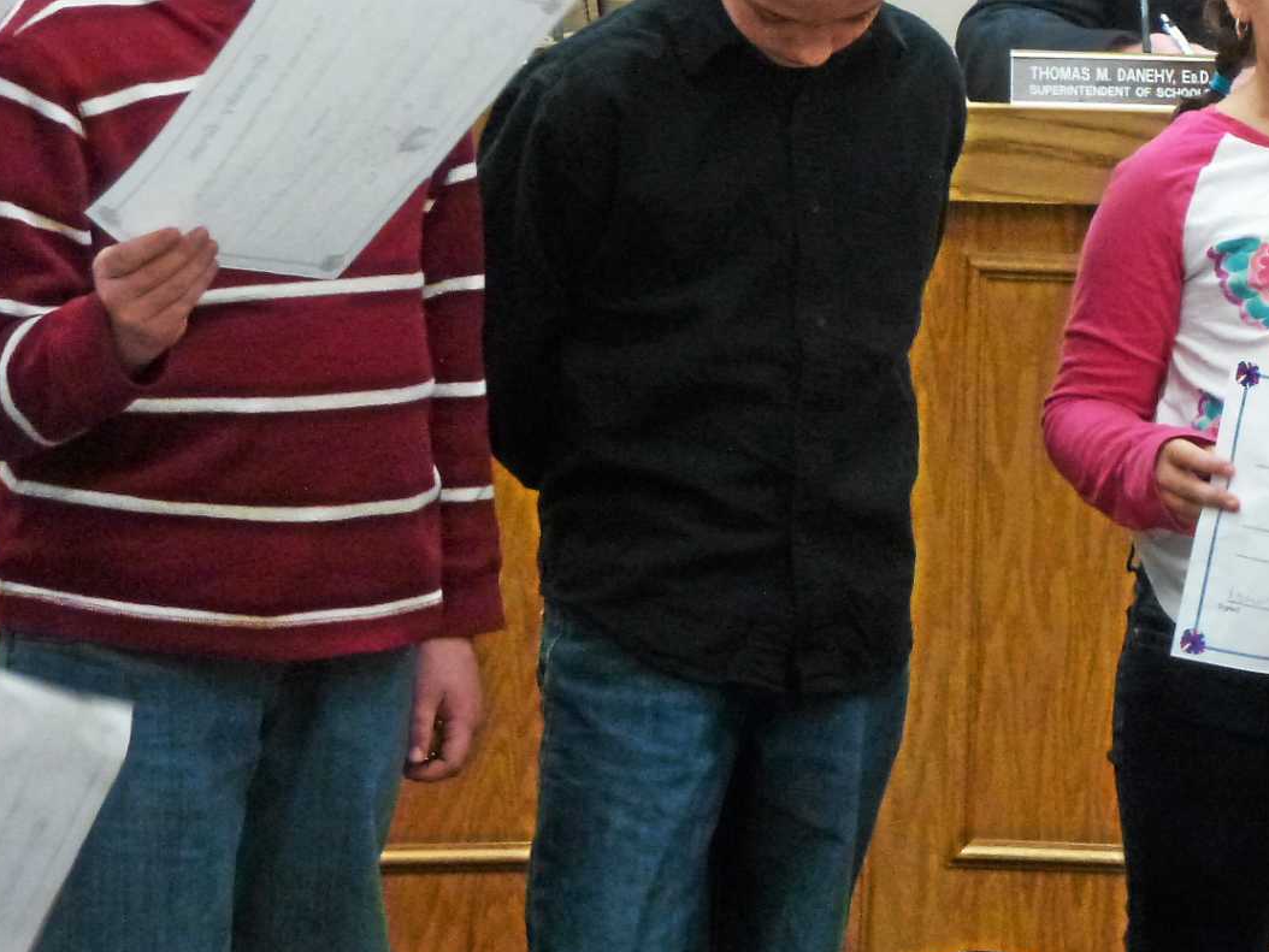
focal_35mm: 202
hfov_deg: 9.7
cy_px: 230
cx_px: 1180
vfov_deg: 7.3
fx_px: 7407
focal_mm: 18.7
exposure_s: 1/20
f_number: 5
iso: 400
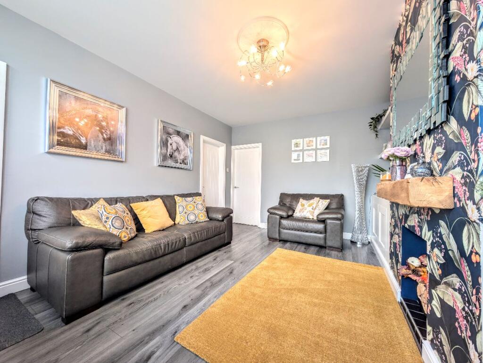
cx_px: 242
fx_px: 168
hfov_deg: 110.5
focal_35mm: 12
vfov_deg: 94.6
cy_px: 182
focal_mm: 2.02
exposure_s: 1/41.7
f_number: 1.7
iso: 44
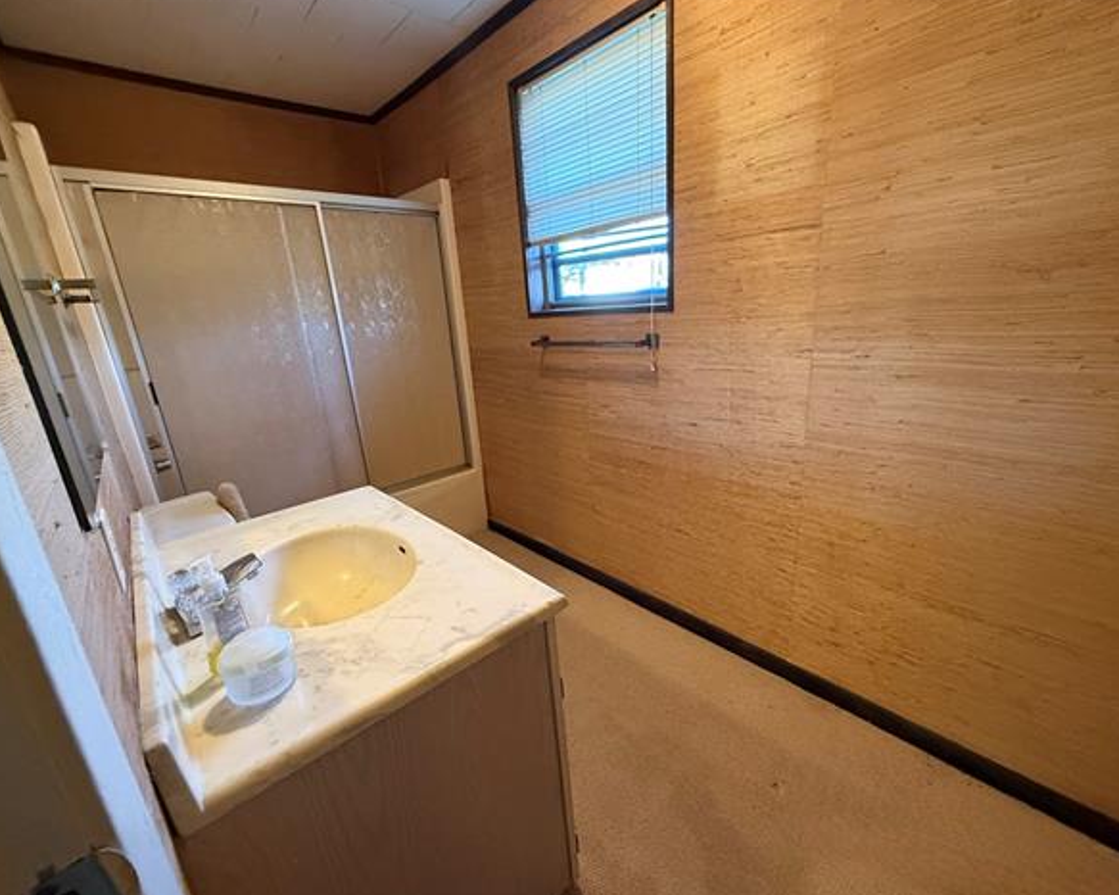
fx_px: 497
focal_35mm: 15
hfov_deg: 96.8
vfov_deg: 84.0
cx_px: 574
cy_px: 448
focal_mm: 2.22
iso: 640
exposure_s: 1/60
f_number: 2.2
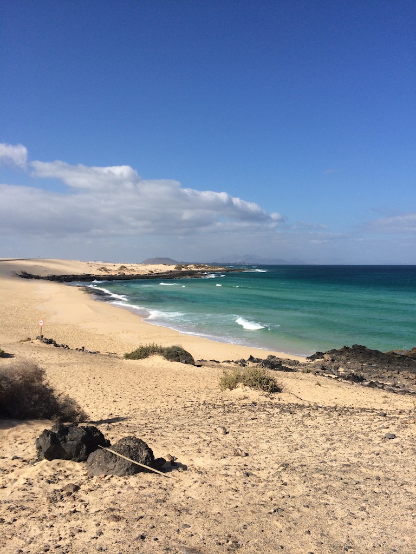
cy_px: 277
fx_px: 481
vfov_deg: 60.0
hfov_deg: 46.8
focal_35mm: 30
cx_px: 208
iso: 40
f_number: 2.2
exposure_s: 1/3731
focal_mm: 4.12
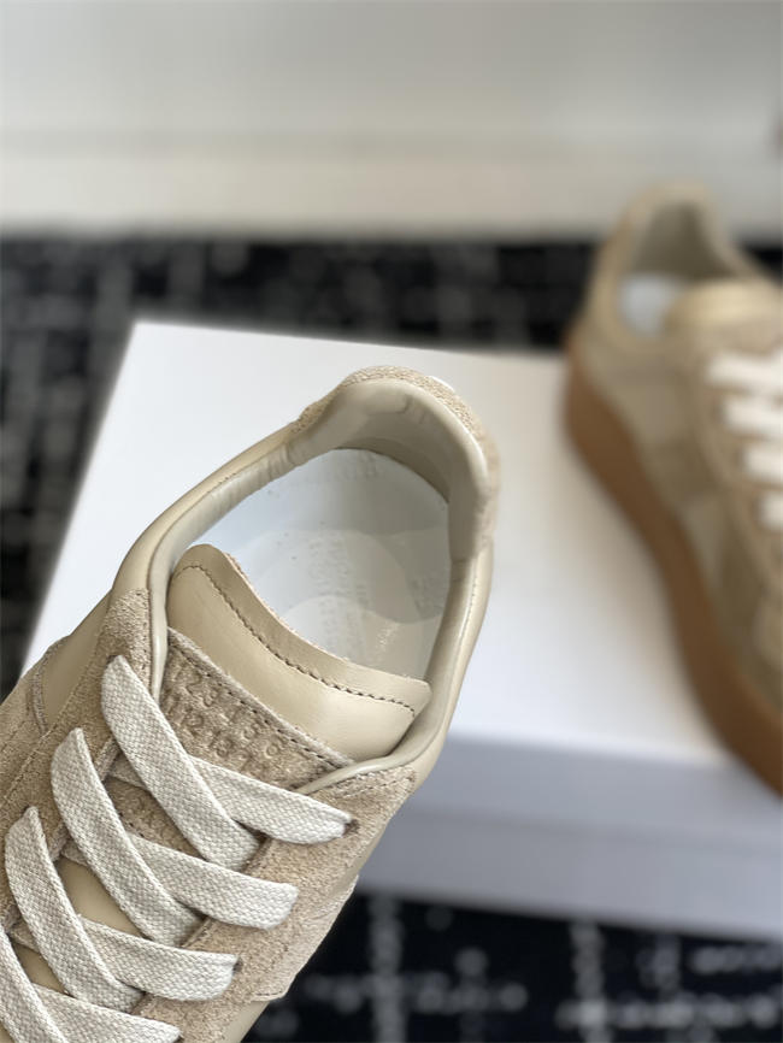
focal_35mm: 52
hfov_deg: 28.0
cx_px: 392
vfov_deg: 36.8
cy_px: 522
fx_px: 1568
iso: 20
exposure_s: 1/131
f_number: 2
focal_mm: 6
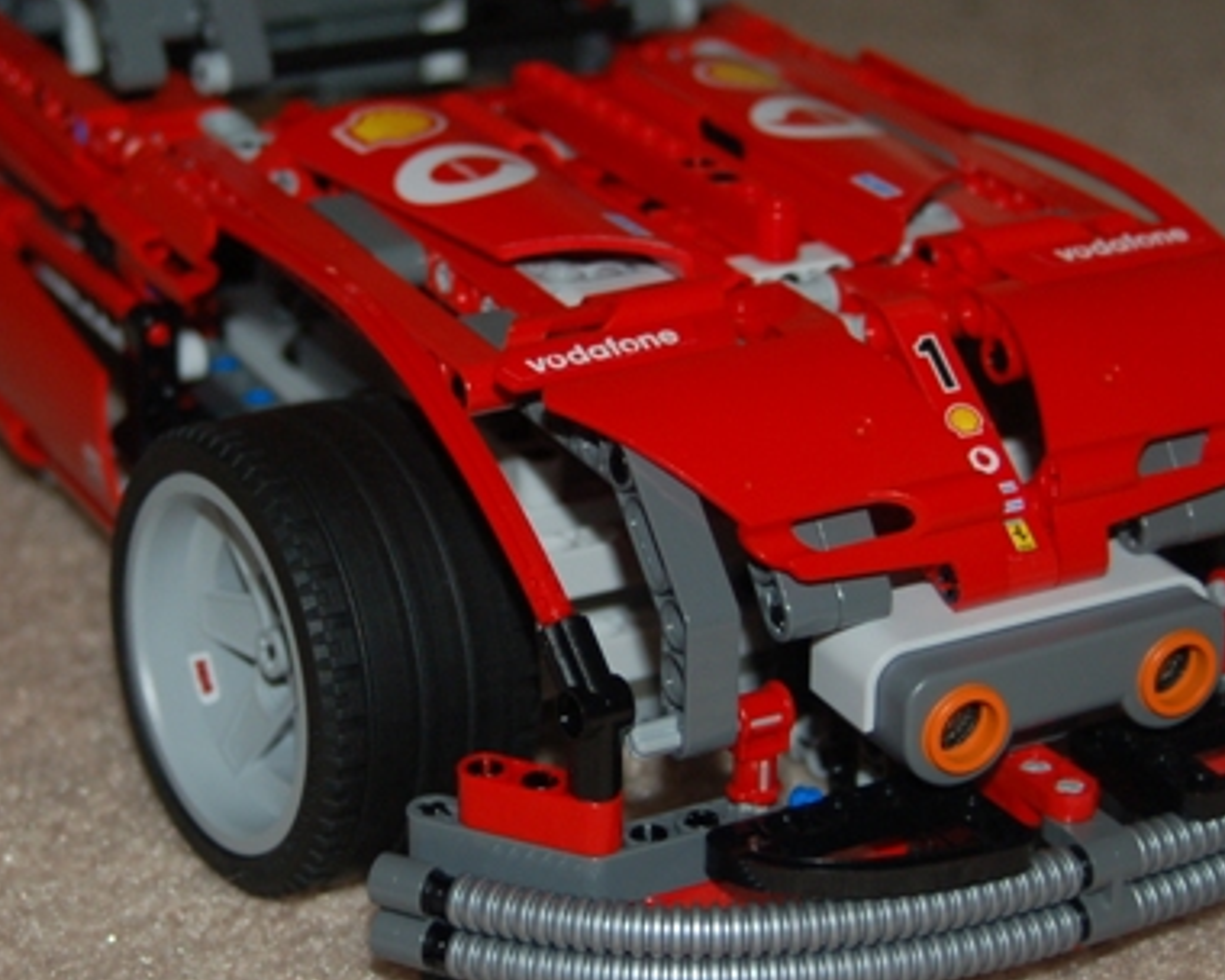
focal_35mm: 89
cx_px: 455
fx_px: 3227
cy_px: 403
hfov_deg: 21.4
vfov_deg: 17.3
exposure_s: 1/60
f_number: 3.8
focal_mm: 32
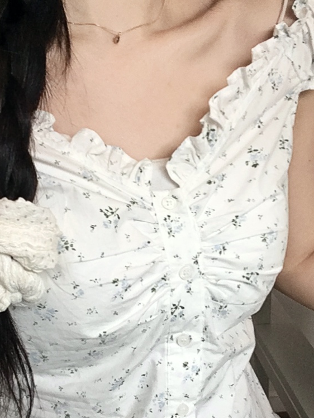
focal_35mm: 53
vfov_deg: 35.9
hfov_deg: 27.5
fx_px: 641
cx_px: 177
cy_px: 267
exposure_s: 1/60
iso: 64
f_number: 2.4
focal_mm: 2.15
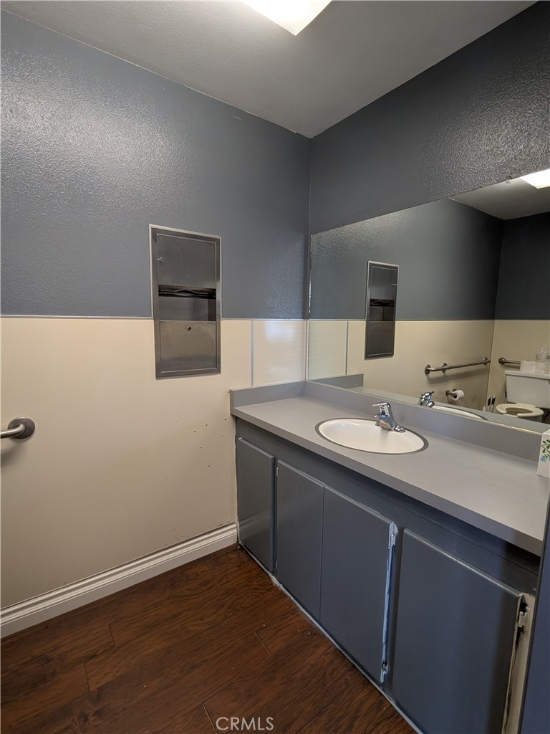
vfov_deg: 94.5
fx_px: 339
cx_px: 275
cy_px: 367
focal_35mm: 16
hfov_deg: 78.1
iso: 116
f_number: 2.2
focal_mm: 2.22
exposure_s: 1/40
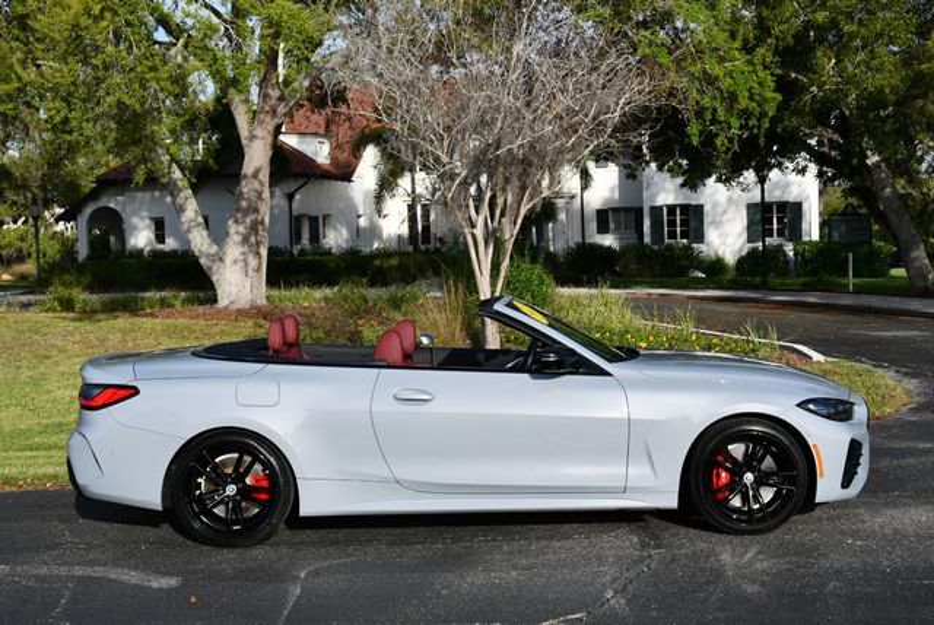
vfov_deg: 26.0
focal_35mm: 52
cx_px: 467
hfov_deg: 38.2
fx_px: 1350
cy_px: 312
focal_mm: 26
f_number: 8
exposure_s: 1/250
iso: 100
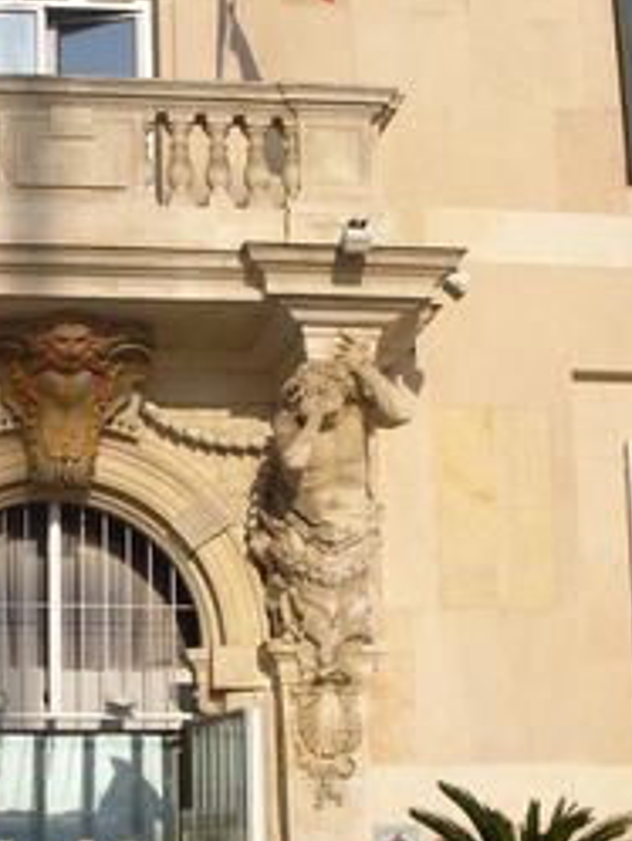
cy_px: 564
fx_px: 1873
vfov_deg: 25.2
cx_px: 78
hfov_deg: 18.9
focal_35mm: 77
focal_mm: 8.4
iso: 100
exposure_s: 1/1000
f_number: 5.6
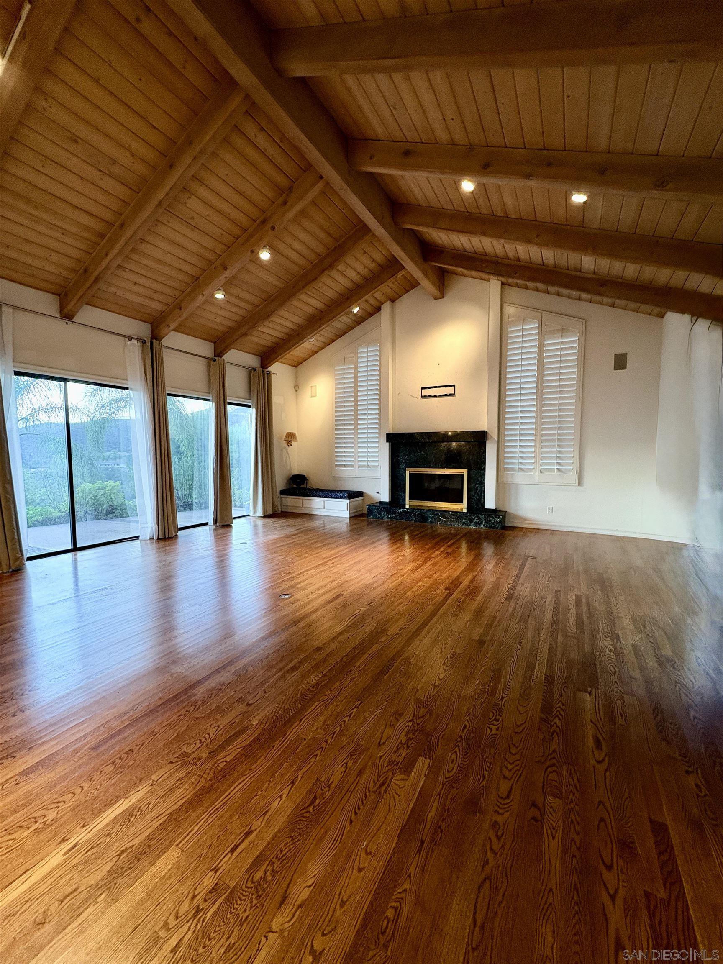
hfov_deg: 85.7
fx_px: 390
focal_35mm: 14
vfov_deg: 102.1
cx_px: 362
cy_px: 482
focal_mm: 2.22
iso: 320
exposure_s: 1/60
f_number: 2.2
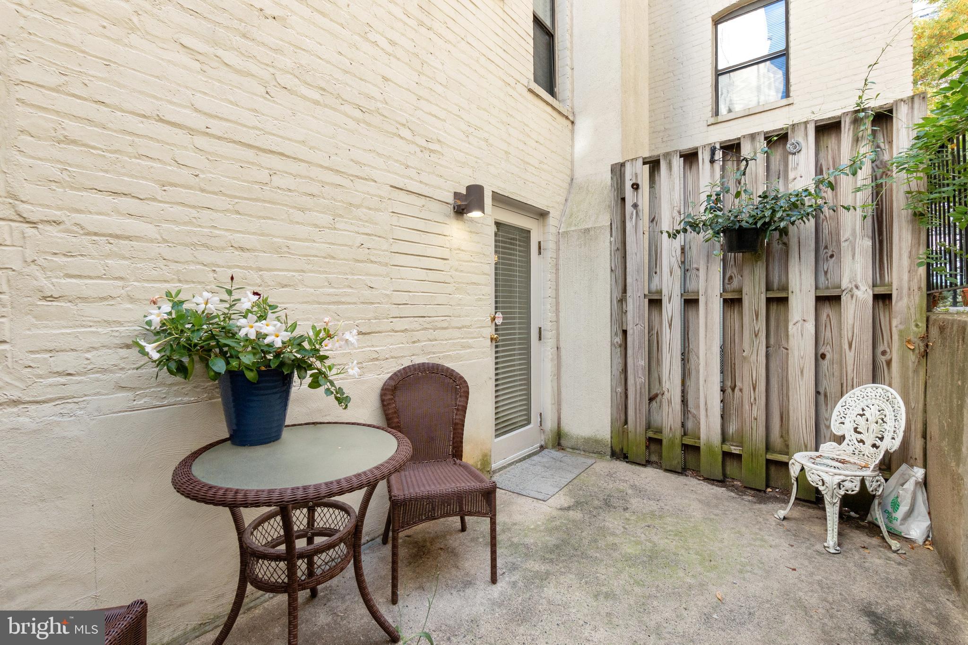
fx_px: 403
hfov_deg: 100.4
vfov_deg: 77.3
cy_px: 322
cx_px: 484
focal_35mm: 15
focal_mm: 10
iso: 320
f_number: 9
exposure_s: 1/80
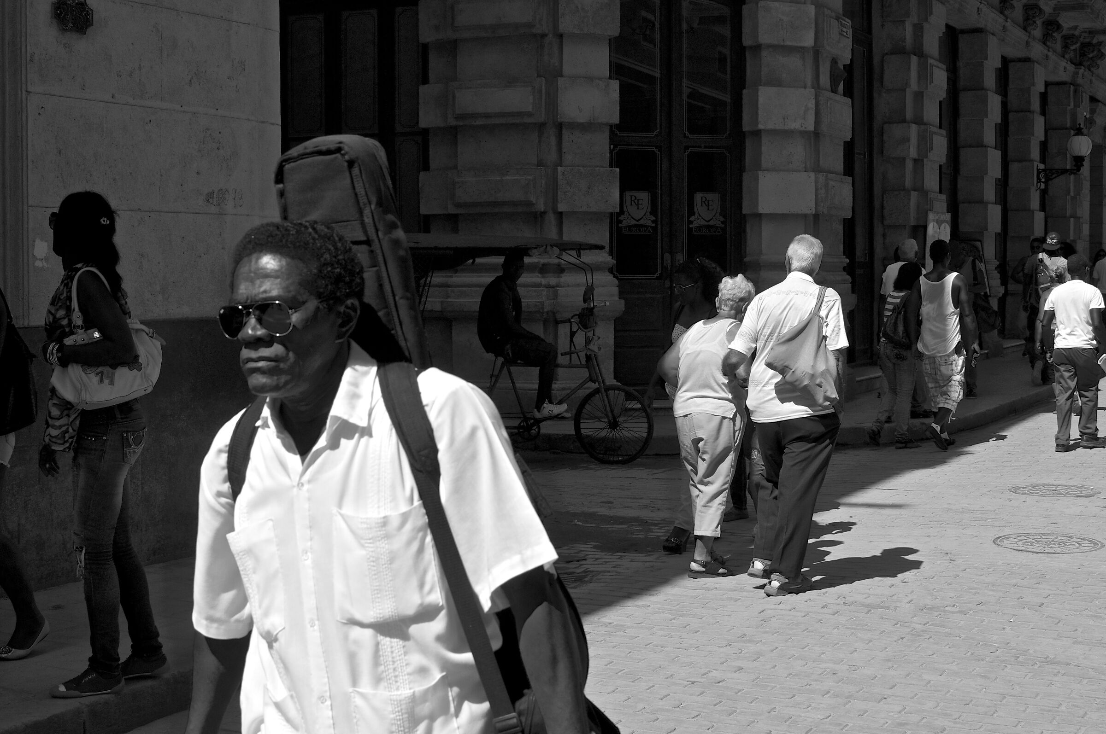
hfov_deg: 37.9
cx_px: 553
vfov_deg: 25.7
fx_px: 1611
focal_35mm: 52
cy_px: 367
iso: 200
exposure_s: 1/800
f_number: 10
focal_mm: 35
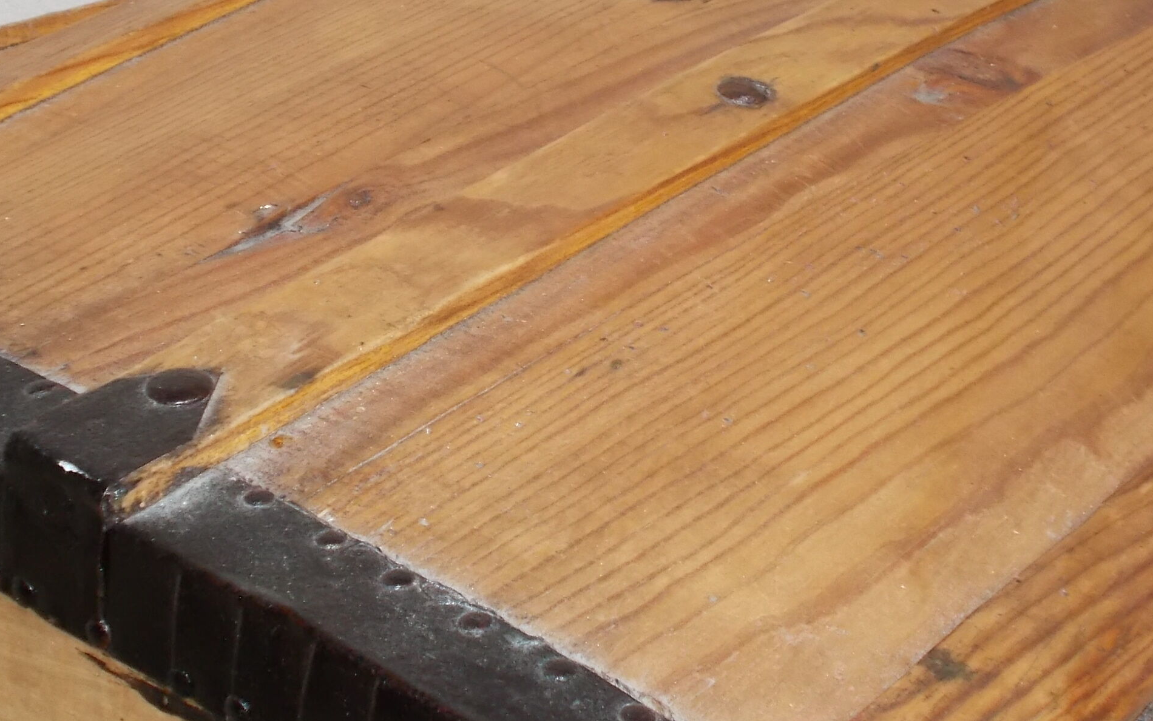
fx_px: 2231
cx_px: 530
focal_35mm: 71
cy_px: 238
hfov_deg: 29.0
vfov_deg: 18.3
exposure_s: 1/30
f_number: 3.9
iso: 200
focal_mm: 6.9
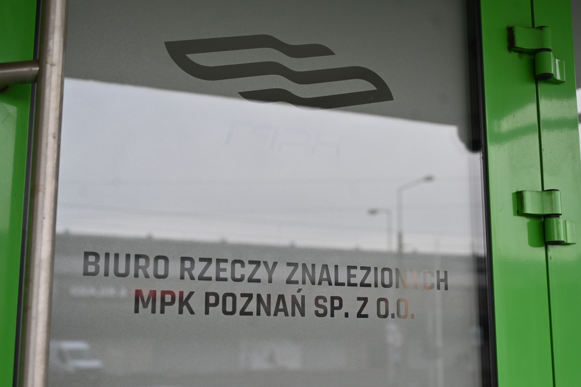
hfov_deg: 41.1
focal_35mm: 48
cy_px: 190
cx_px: 294
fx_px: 775
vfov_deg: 28.1
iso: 180
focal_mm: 47
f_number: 4
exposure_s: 1/200
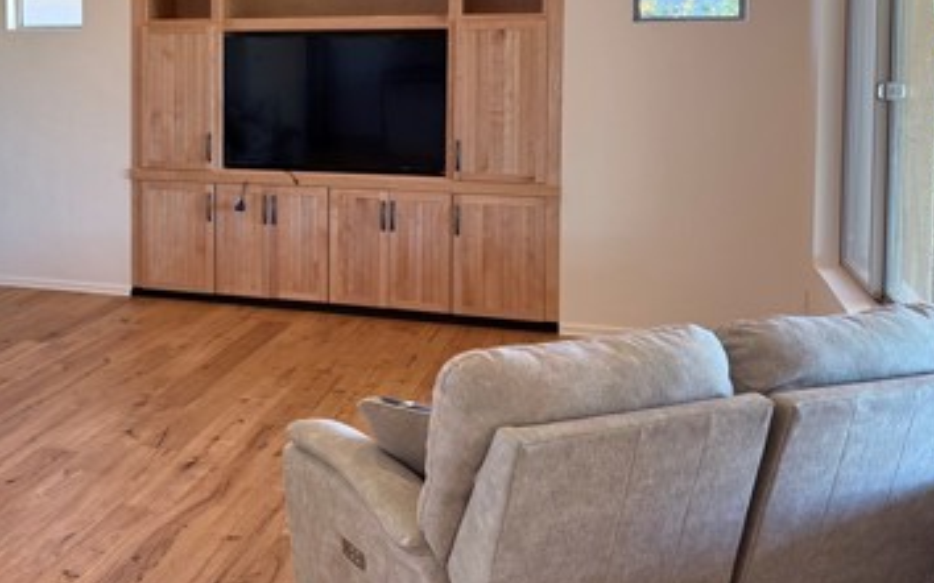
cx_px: 166
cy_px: 111
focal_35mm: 46
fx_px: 1171
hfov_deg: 41.3
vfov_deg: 27.4
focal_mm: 6.76
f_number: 1.78
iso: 125
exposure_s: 1/60
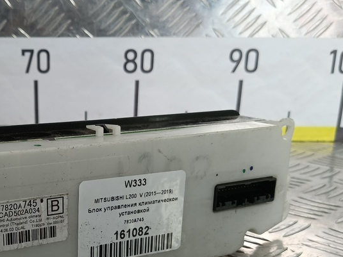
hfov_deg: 41.2
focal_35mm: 44
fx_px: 436
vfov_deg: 31.6
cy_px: 220
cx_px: 71
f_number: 1.6
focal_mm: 4.11
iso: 100
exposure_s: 1/100
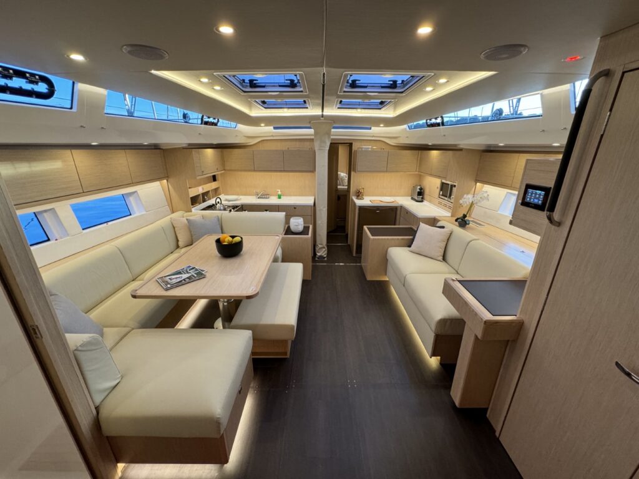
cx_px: 320
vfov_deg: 85.7
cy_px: 240
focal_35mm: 14
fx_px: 258
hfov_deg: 102.1
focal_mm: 2.22
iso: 250
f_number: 2.2
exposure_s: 1/99
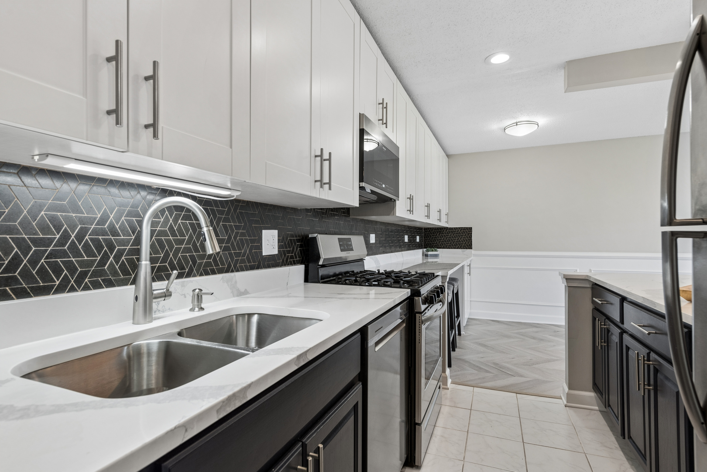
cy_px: 236
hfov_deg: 90.0
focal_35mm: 18
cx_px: 354
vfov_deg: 67.4
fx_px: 353
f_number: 8
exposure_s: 1/30
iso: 400
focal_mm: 18
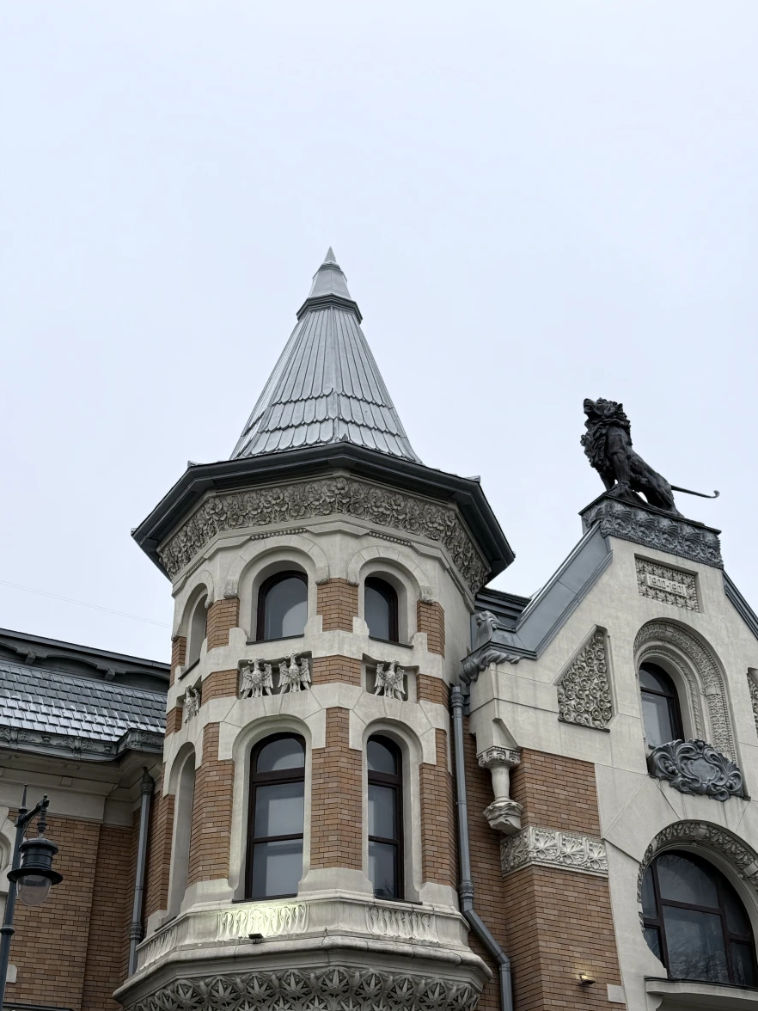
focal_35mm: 49
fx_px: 1431
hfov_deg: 29.7
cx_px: 386
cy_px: 512
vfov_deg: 38.9
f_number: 1.78
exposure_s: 1/255
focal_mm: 6.76
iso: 100
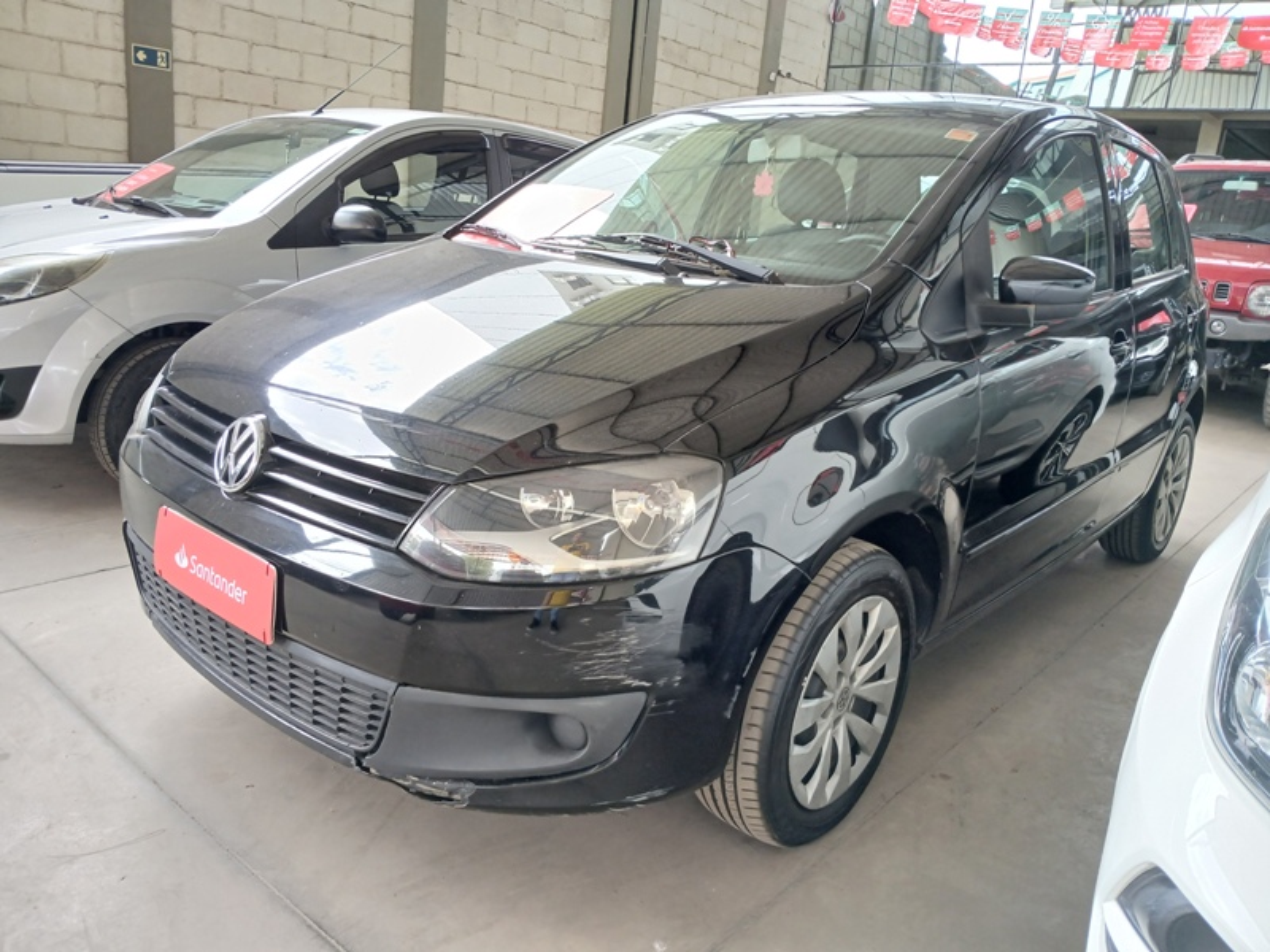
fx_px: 954
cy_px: 476
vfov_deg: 53.1
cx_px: 635
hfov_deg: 67.3
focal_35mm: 26
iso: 125
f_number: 1.8
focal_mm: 3.98
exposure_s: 1/60
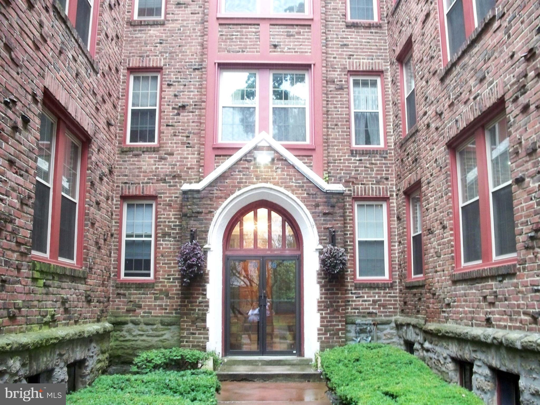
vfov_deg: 38.7
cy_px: 202
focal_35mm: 37
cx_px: 270
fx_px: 577
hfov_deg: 50.1
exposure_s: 1/30
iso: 400
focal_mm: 7.9
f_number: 3.4
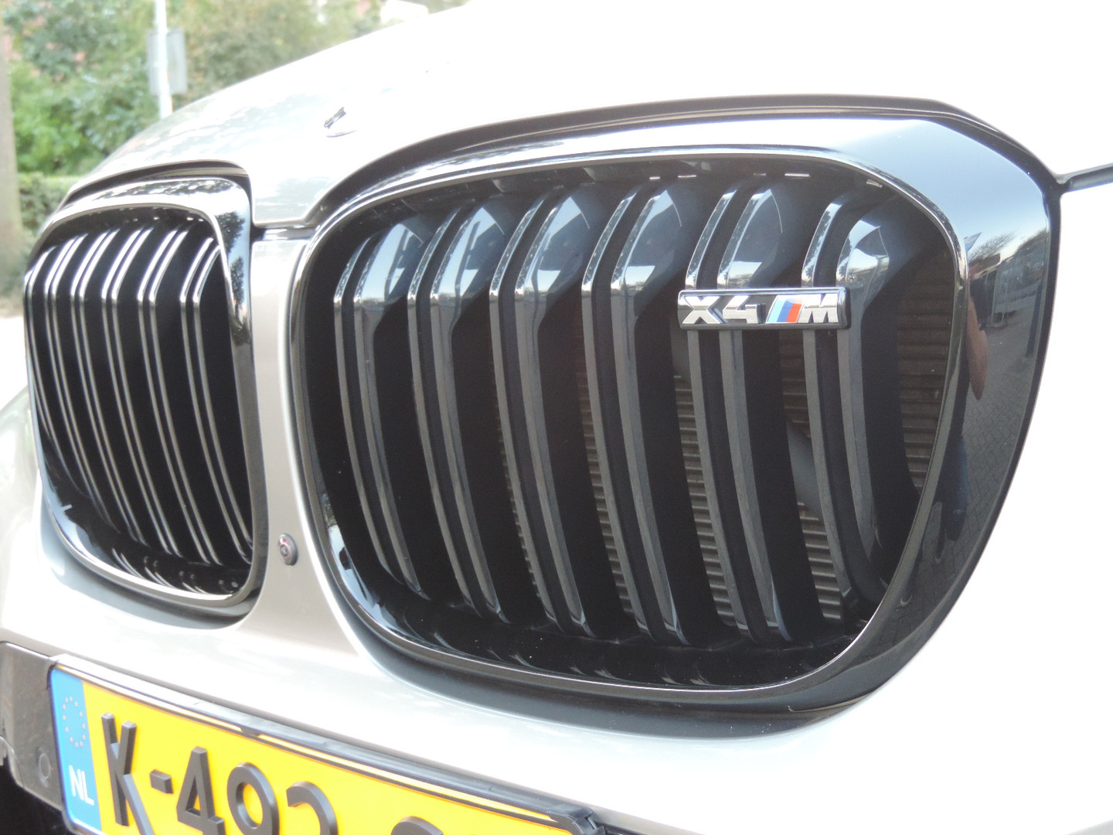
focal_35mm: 60
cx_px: 556
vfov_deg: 24.4
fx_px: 1929
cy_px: 418
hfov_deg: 32.2
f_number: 3.7
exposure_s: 1/15
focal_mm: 10.7
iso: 720
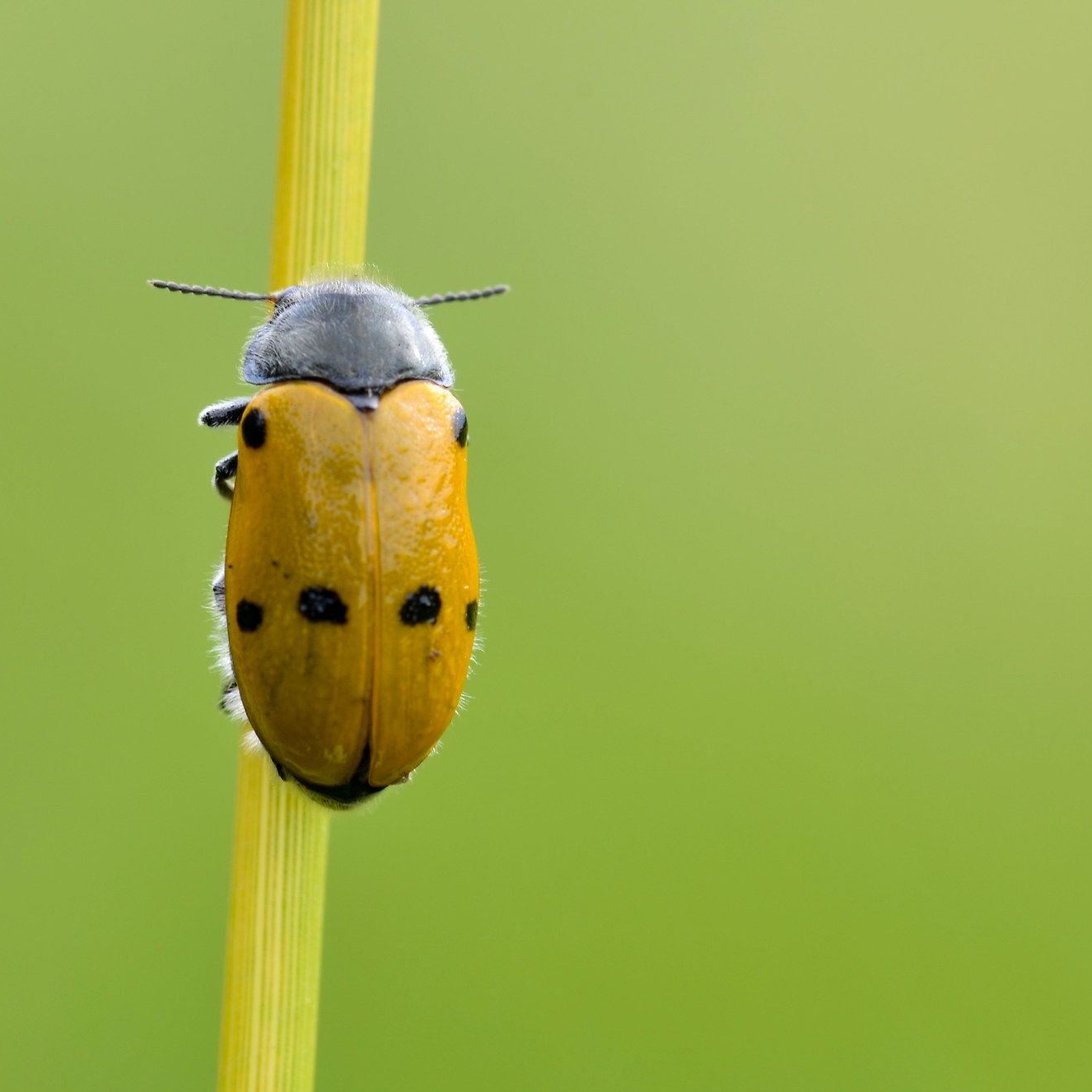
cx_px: 377
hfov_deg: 7.2
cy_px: 523
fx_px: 8629
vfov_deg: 7.2
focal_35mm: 242
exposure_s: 1/15
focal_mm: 105
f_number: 16
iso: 100
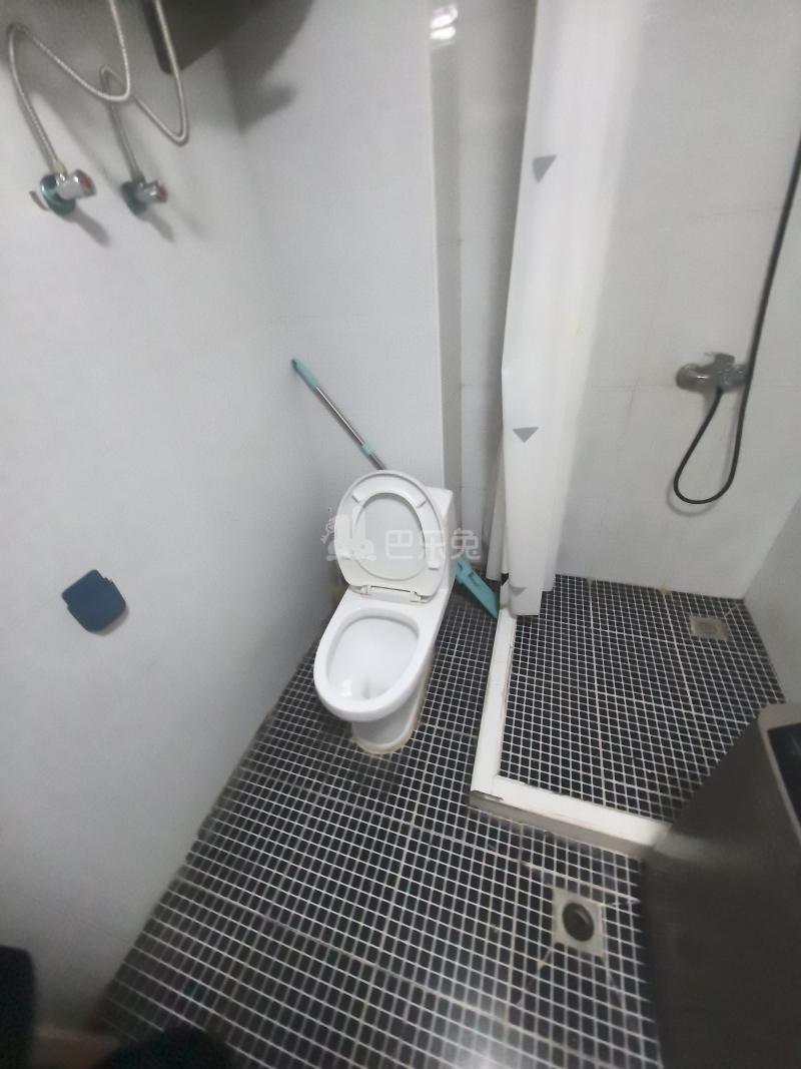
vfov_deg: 106.2
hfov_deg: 89.9
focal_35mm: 13
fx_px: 401
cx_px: 400
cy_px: 534
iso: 1000
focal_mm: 1.76
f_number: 2.2
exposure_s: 1/50
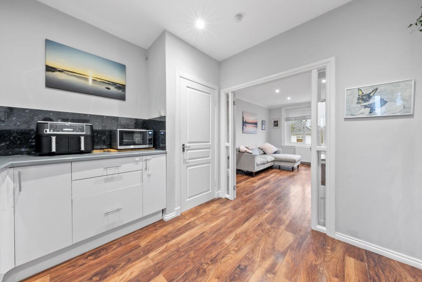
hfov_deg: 112.6
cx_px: 211
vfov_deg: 90.1
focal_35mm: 12
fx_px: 141
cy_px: 141
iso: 800
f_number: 22
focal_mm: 12
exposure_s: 6
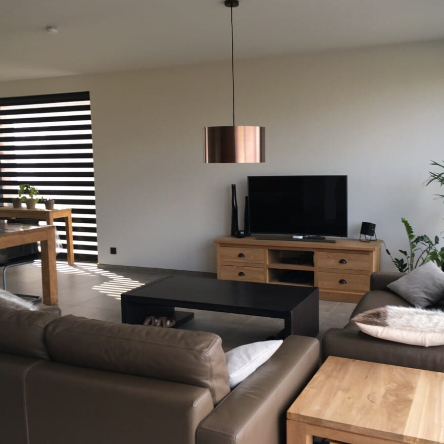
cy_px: 217
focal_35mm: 35
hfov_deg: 47.1
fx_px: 508
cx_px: 251
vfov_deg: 47.2
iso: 25
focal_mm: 4.15
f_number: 2.2
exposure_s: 1/50
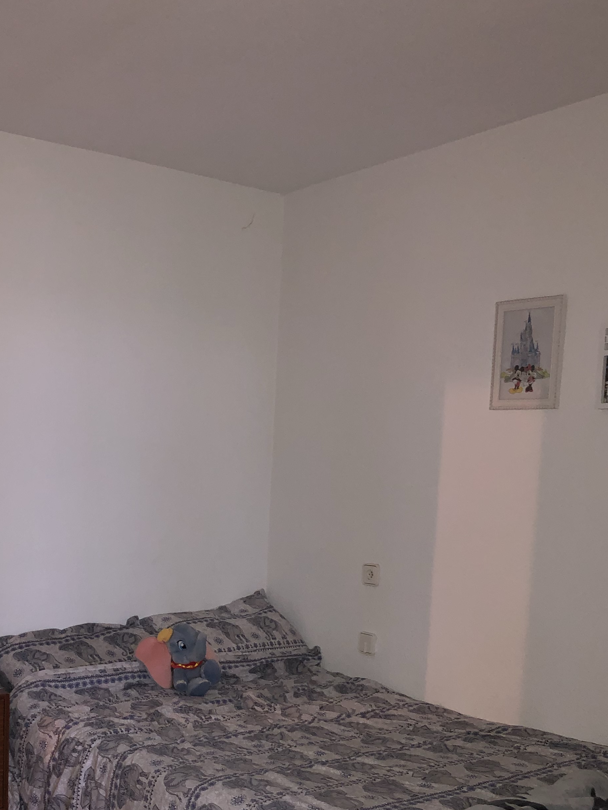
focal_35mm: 46
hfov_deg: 31.2
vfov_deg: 39.9
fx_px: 1077
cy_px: 626
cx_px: 180
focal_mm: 3.99
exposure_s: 1/12
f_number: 1.8
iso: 100
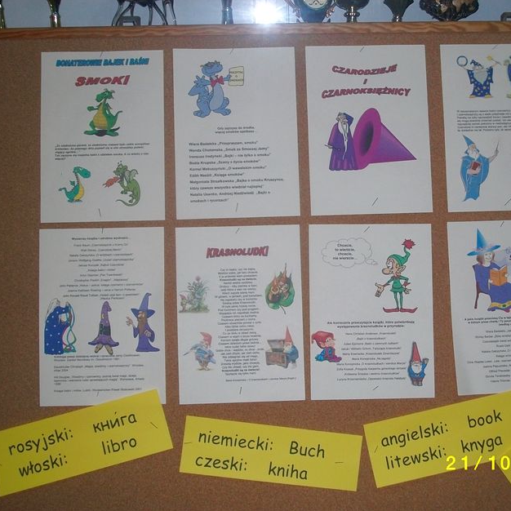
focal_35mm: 48
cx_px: 303
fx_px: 802
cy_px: 259
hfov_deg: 35.3
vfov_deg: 35.4
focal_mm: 7.1
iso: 125
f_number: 3.2
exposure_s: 1/50.3
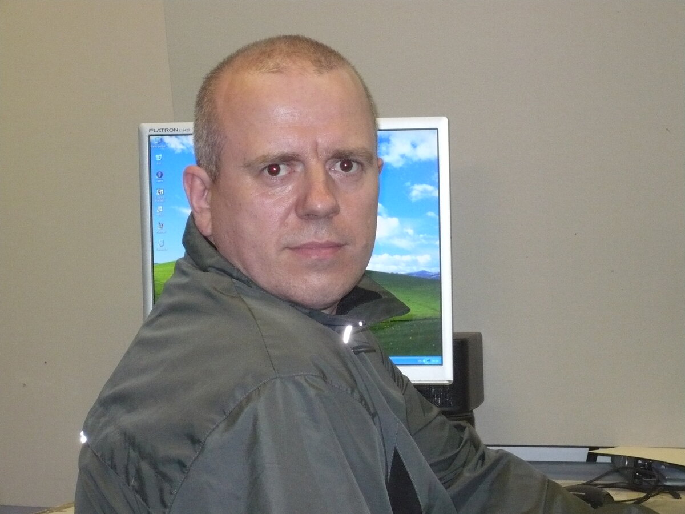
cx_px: 342
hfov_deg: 19.1
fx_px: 2038
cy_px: 257
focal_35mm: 103
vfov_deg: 14.4
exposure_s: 1/30
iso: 400
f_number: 4.9
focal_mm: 17
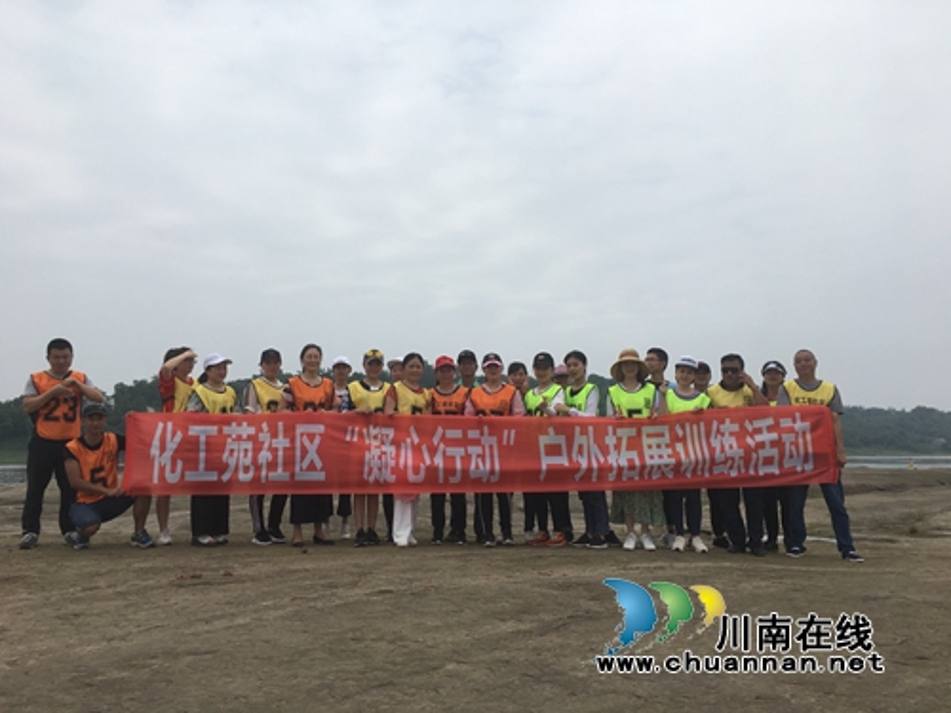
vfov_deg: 48.2
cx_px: 476
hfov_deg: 61.7
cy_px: 356
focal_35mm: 29
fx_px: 797
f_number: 2.2
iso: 25
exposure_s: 1/2959
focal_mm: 4.15
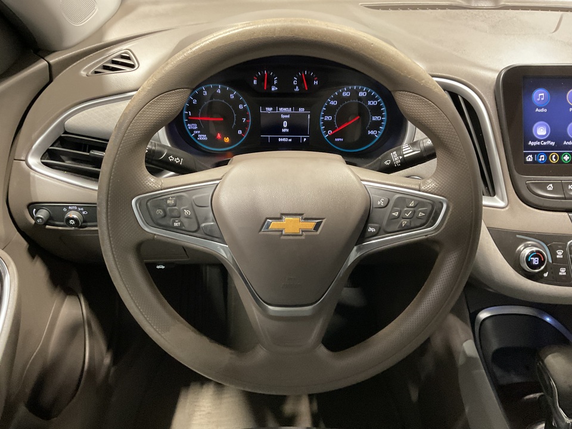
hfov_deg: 61.7
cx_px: 286
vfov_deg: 48.2
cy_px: 214
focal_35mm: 29
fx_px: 479
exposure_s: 1/30
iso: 250
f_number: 1.8
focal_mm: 3
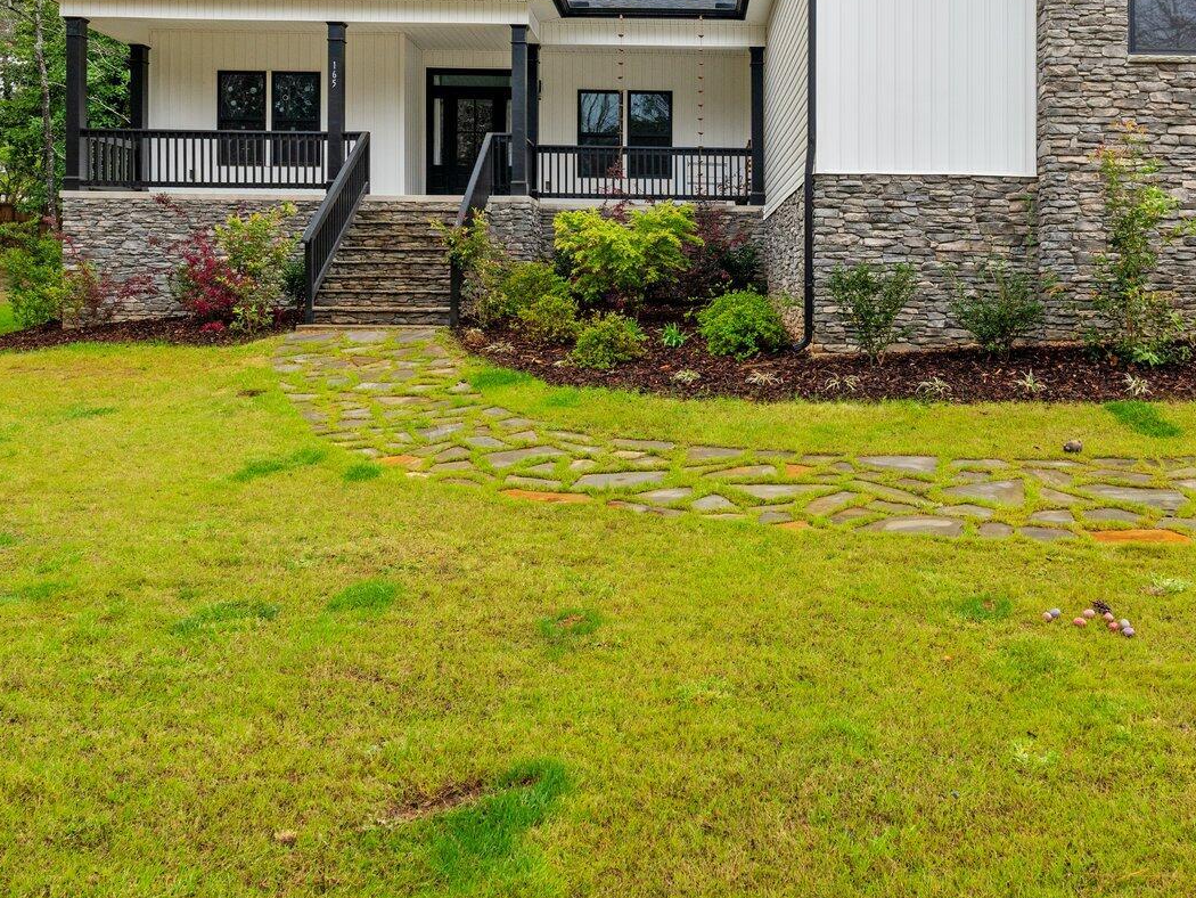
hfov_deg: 57.9
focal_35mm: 31
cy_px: 125
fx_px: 1069
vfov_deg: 42.5
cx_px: 722
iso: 400
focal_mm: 16.5
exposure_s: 1/250
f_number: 8
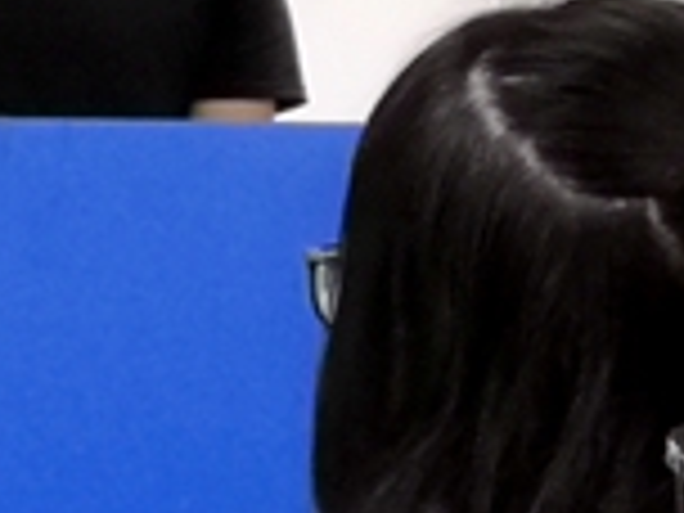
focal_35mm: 312
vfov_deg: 4.8
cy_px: -40
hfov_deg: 6.3
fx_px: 6165
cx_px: -414
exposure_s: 1/36
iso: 200
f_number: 1.8
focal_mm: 3.95
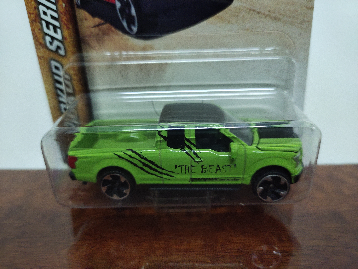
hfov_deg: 67.3
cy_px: 134
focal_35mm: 26
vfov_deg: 53.1
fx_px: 269
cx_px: 179
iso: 1369
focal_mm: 4.74
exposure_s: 1/50
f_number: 1.79
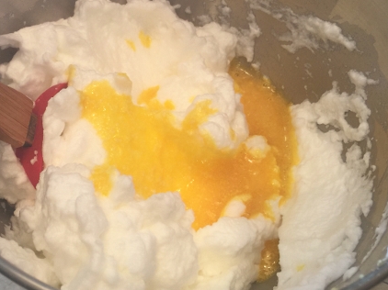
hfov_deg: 42.7
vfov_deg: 32.7
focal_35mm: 44
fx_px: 493
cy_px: 114
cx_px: 150
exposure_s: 1/30
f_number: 2.2
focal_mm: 4.15
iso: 40
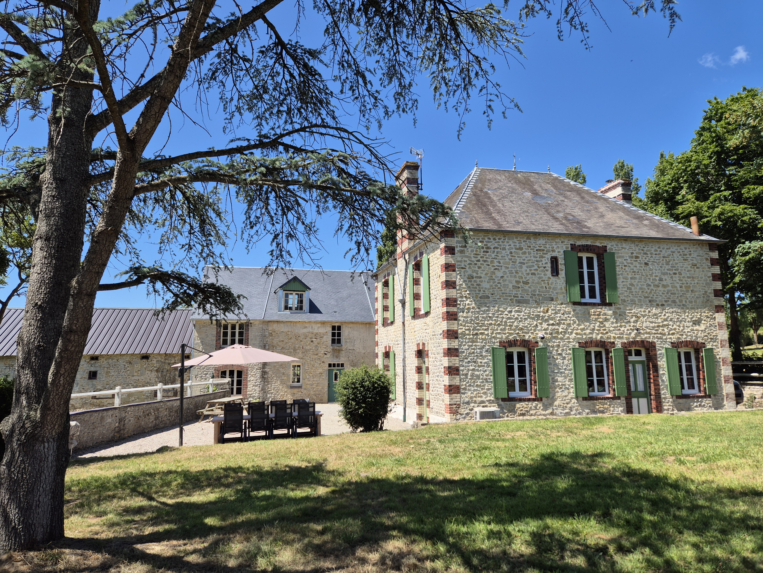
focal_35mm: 23
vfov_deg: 58.9
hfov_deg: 73.9
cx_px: 382
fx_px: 507
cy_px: 286
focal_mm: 5.4
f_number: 1.8
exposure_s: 1/1400
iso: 25
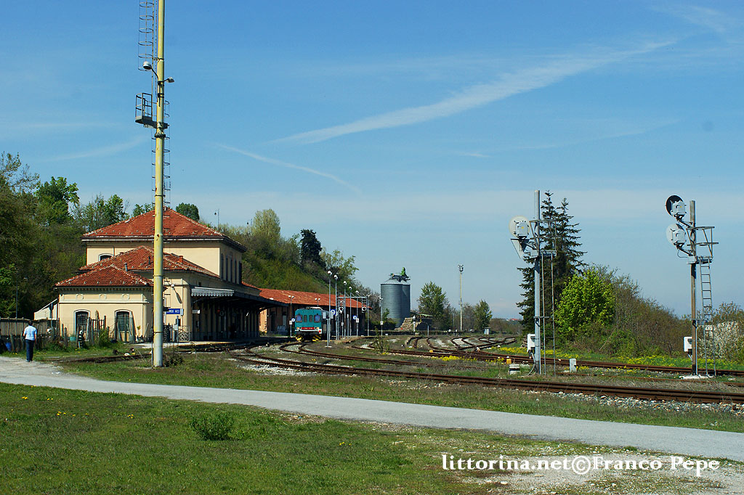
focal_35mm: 60
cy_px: 248
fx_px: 1240
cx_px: 372
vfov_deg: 22.6
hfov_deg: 33.4
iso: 200
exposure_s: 1/400
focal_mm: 40
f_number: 11
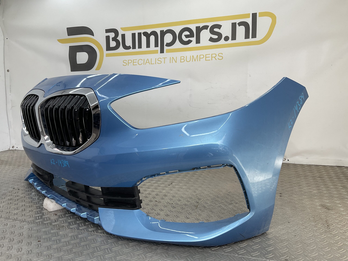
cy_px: 130
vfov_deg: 48.2
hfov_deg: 61.7
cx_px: 174
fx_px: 292
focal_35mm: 29
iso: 16
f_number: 1.8
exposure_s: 1/177
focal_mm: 3
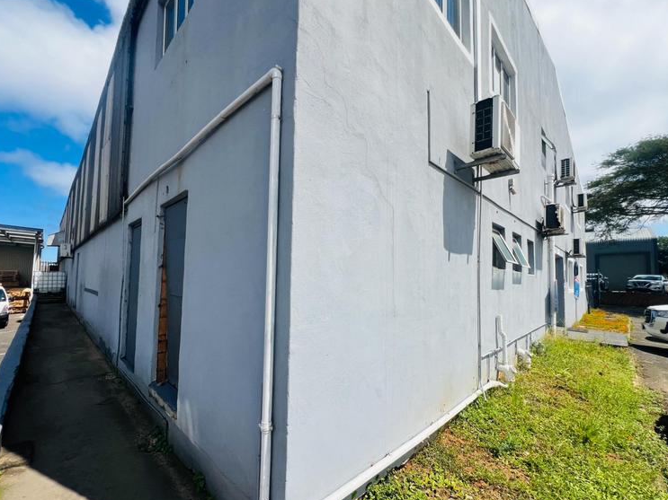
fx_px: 270
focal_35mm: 14
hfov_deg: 102.0
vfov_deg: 85.6
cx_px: 321
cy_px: 264
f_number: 1.8
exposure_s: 1/2320
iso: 32
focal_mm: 1.57
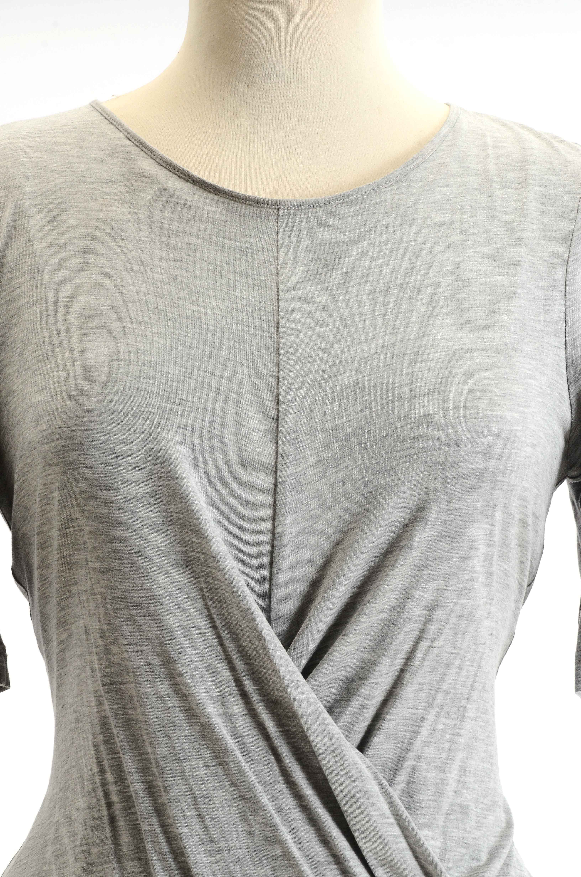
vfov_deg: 13.1
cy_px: 438
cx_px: 290
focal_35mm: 158
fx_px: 3830
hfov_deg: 8.7
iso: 400
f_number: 13
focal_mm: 105
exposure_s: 1/60
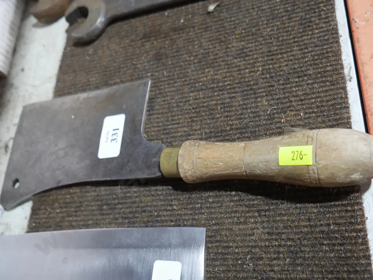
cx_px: 186
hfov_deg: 53.9
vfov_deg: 41.8
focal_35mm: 34
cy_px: 140
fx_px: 367
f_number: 4
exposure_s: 1/60
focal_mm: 17
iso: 800
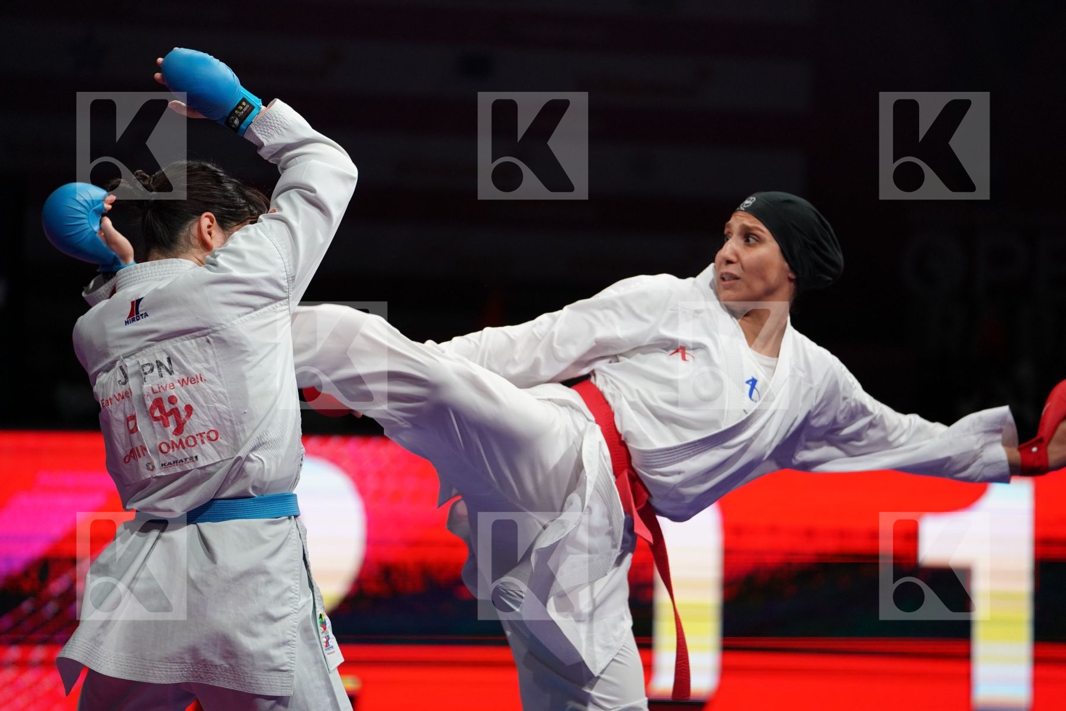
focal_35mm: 198
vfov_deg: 6.9
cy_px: 356
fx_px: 5863
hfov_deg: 10.4
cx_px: 533
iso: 2500
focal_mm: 198
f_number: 2.8
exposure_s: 1/1000
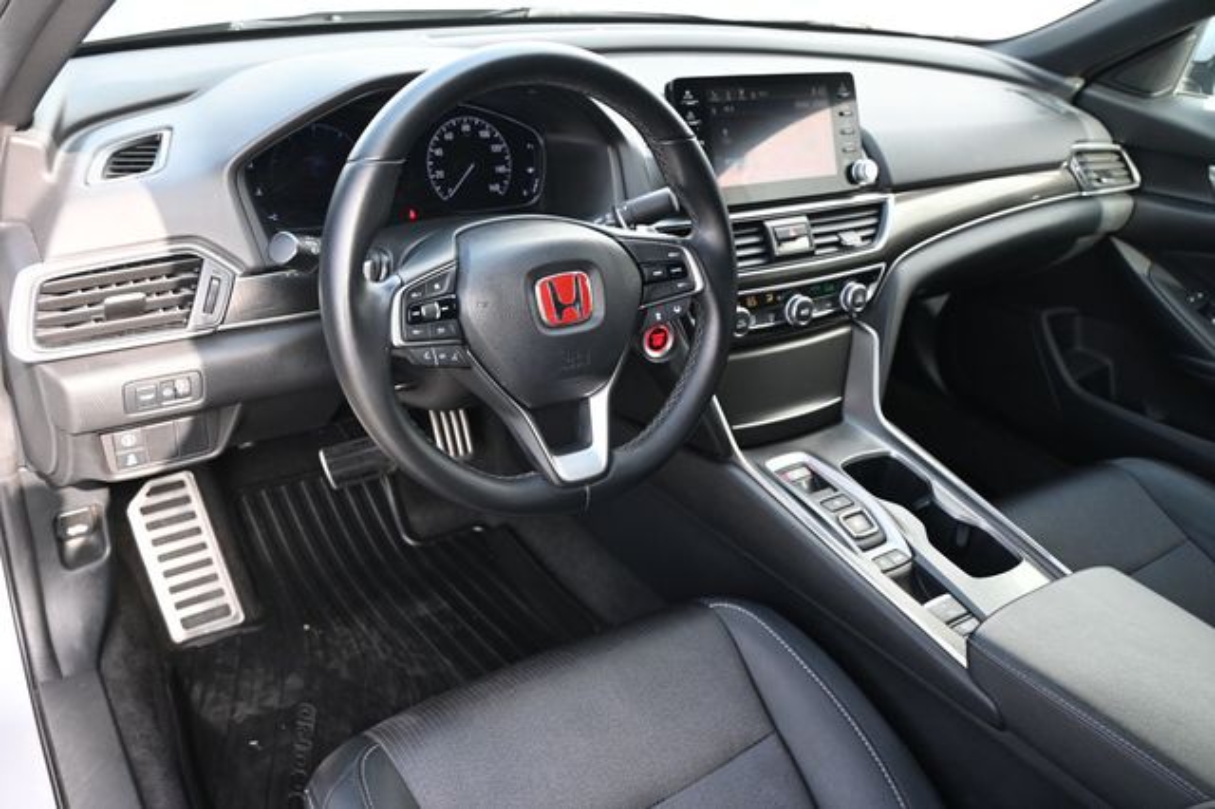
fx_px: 1012
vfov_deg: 43.6
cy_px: 404
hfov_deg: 62.0
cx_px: 608
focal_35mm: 30
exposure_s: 1/125
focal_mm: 20
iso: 560
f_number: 3.8
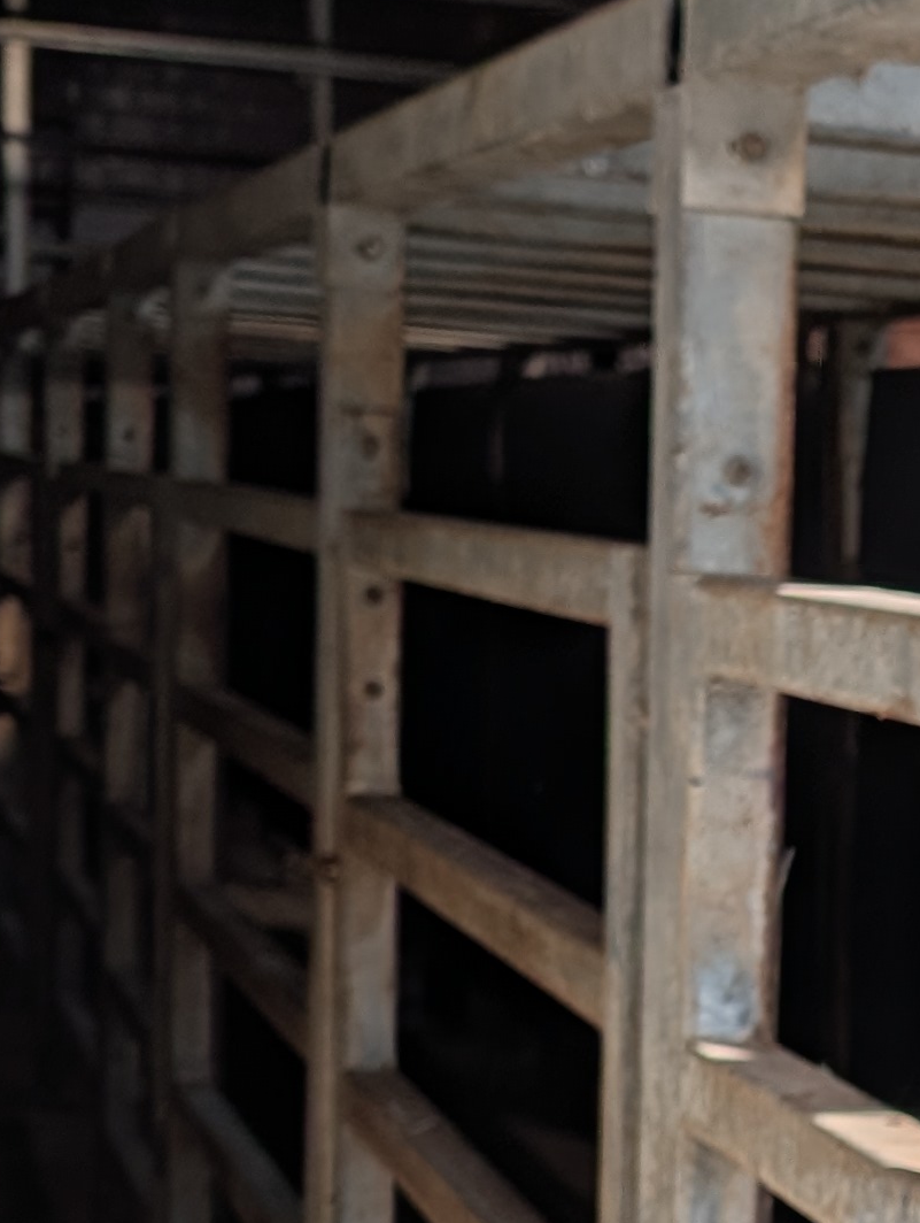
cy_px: 997
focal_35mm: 92
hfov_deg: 15.2
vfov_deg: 21.0
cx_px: 1262
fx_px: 3252
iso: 21
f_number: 1.68
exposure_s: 1/751
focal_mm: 6.9
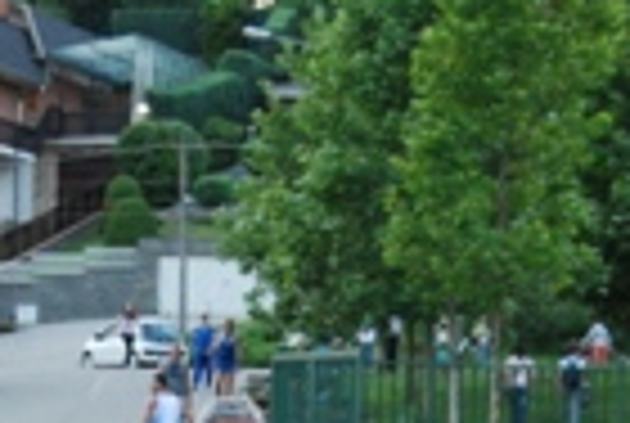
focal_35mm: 169
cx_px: 189
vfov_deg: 8.1
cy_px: 466
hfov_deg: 12.1
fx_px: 2957
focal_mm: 35
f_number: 4.8
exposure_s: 1/100
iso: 800
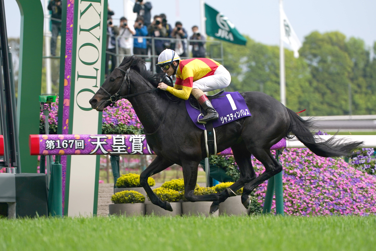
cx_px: 188
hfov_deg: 7.2
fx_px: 3008
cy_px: 126
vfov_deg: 4.8
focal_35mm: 288
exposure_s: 1/1600
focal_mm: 288
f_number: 5.6
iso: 400
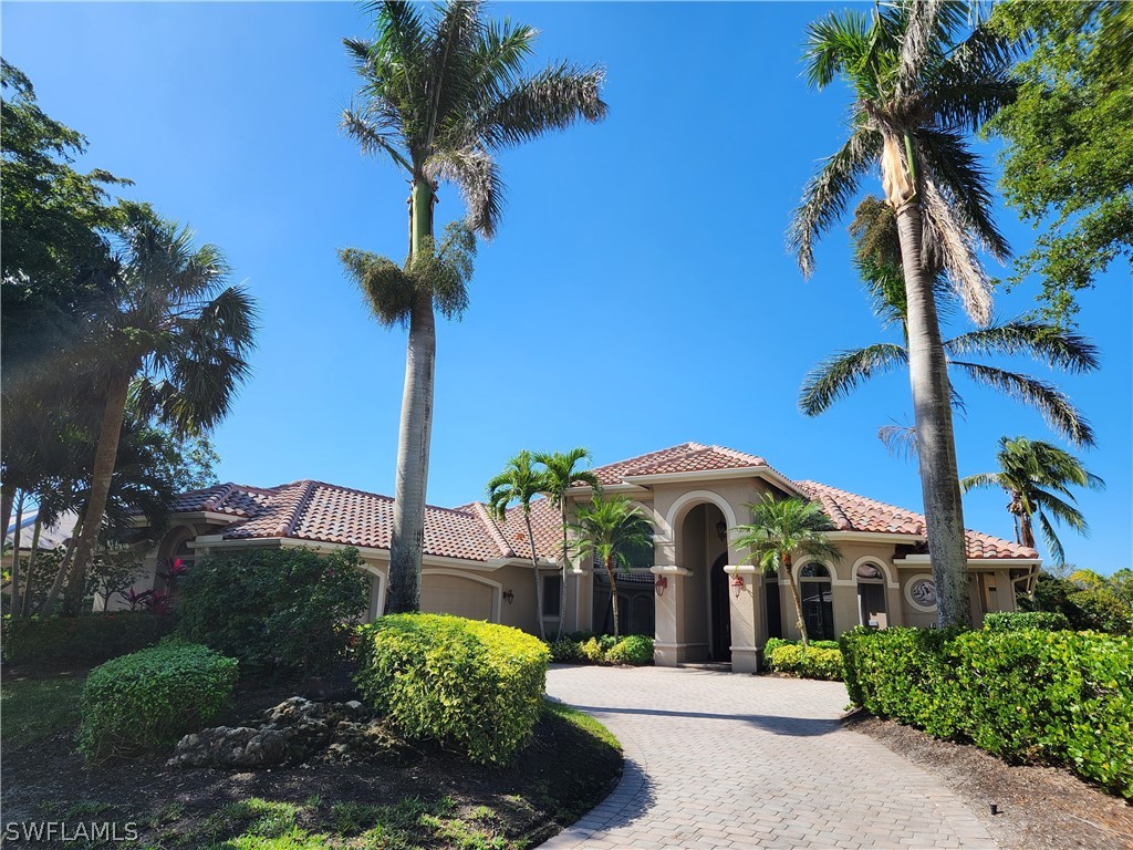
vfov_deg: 58.9
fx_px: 753
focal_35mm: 23
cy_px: 425
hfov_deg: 73.9
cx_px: 566
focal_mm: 5.4
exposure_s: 1/1170
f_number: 1.8
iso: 20
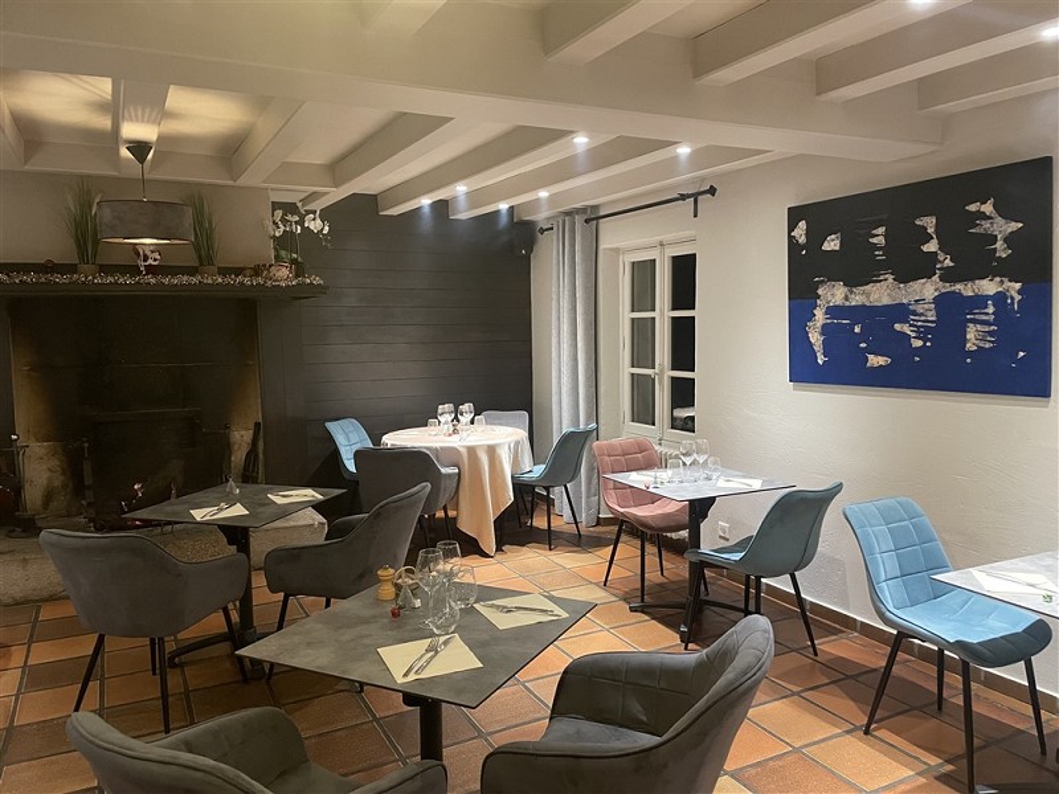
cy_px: 397
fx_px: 795
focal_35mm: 26
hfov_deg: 67.3
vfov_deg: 53.1
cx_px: 530
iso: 400
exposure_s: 1/33
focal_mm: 4.2
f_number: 1.6
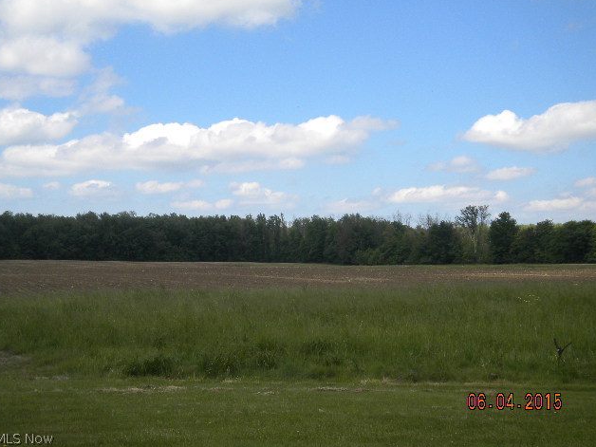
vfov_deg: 27.5
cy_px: 221
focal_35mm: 53
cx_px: 295
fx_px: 913
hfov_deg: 36.2
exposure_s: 1/392
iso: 80
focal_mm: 9.3
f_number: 5.6
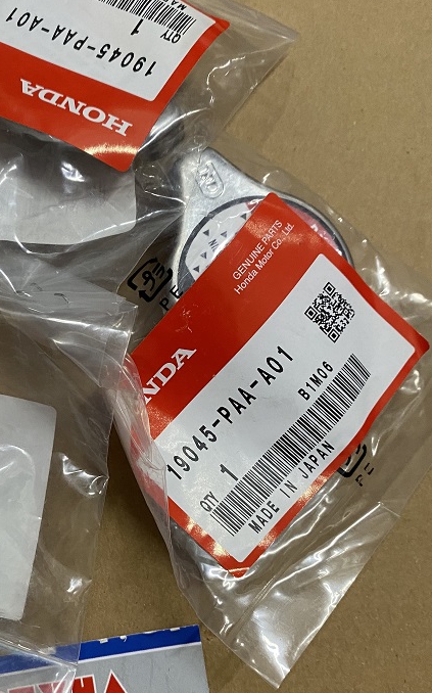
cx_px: 97
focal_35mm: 41
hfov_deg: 30.6
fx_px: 773
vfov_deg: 47.7
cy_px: 438
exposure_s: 1/60
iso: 160
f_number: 1.8
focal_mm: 4.25
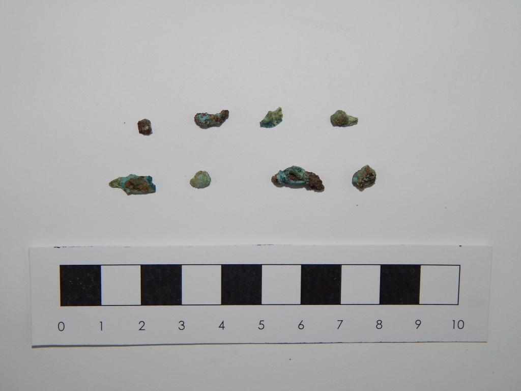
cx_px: 260
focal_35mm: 55
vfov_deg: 26.6
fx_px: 828
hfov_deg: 34.9
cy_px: 196
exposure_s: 1/125
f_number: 7.6
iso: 125
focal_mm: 9.7
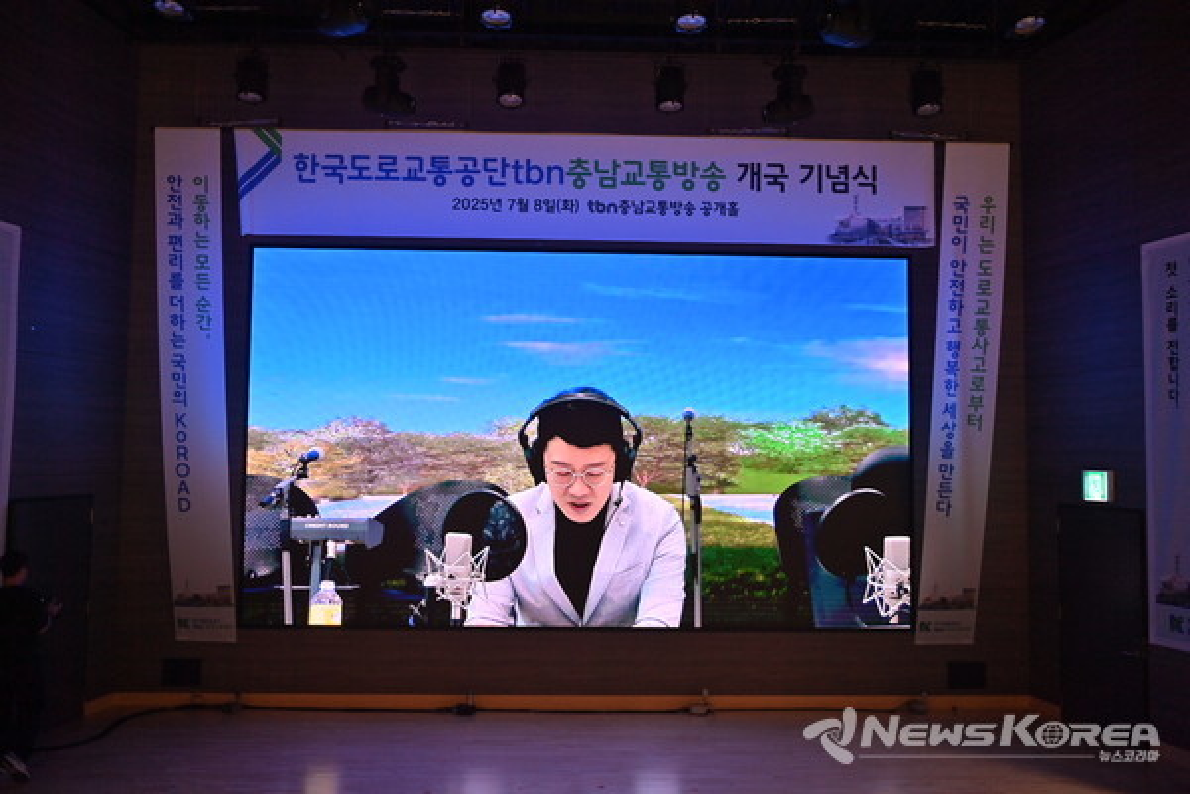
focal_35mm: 32
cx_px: 595
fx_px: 1058
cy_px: 397
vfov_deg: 41.1
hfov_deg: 58.7
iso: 1250
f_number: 2.8
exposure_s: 1/400
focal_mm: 32
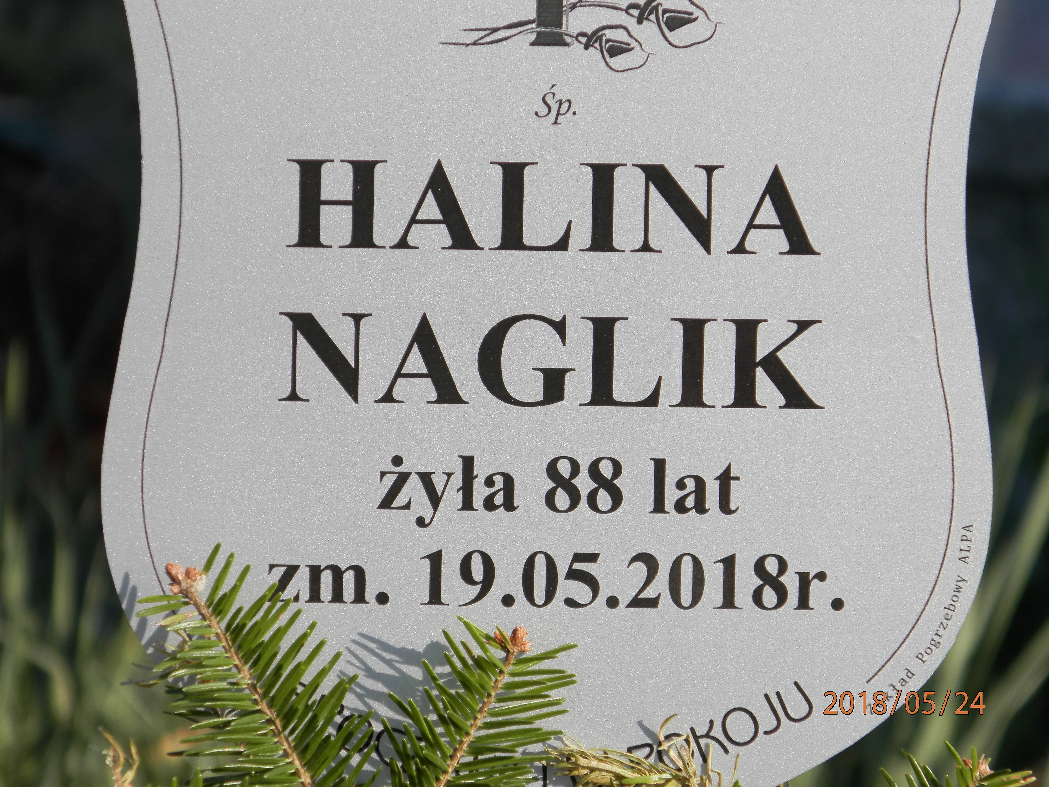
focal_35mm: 397
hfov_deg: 5.0
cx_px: 524
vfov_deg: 3.7
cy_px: 394
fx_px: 12031
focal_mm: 70.9
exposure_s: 1/250
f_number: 5.7
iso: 80
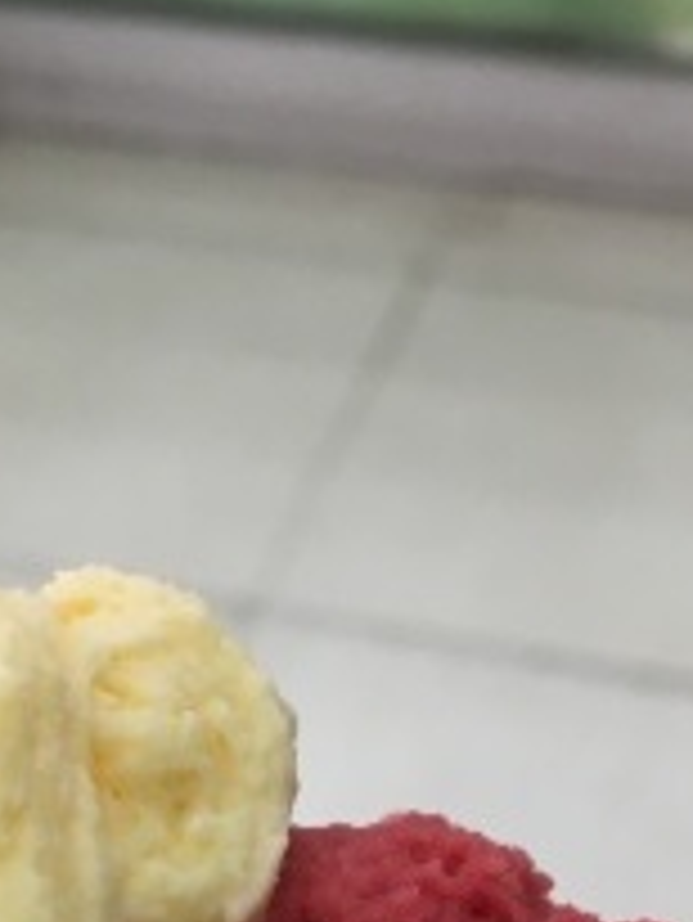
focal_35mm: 85
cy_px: 1183
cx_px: 171
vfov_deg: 21.0
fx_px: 2267
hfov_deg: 17.3
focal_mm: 4.15
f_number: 2.2
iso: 50
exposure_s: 1/30
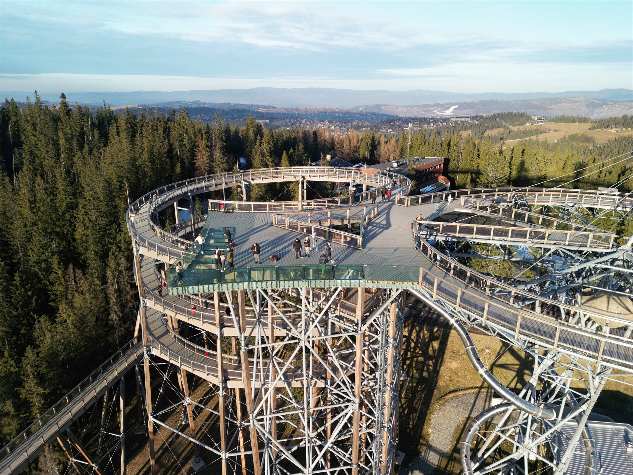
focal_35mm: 24
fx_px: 439
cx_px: 316
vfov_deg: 56.8
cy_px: 238
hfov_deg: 71.6
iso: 150
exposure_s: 1/160
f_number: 1.7
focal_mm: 6.7
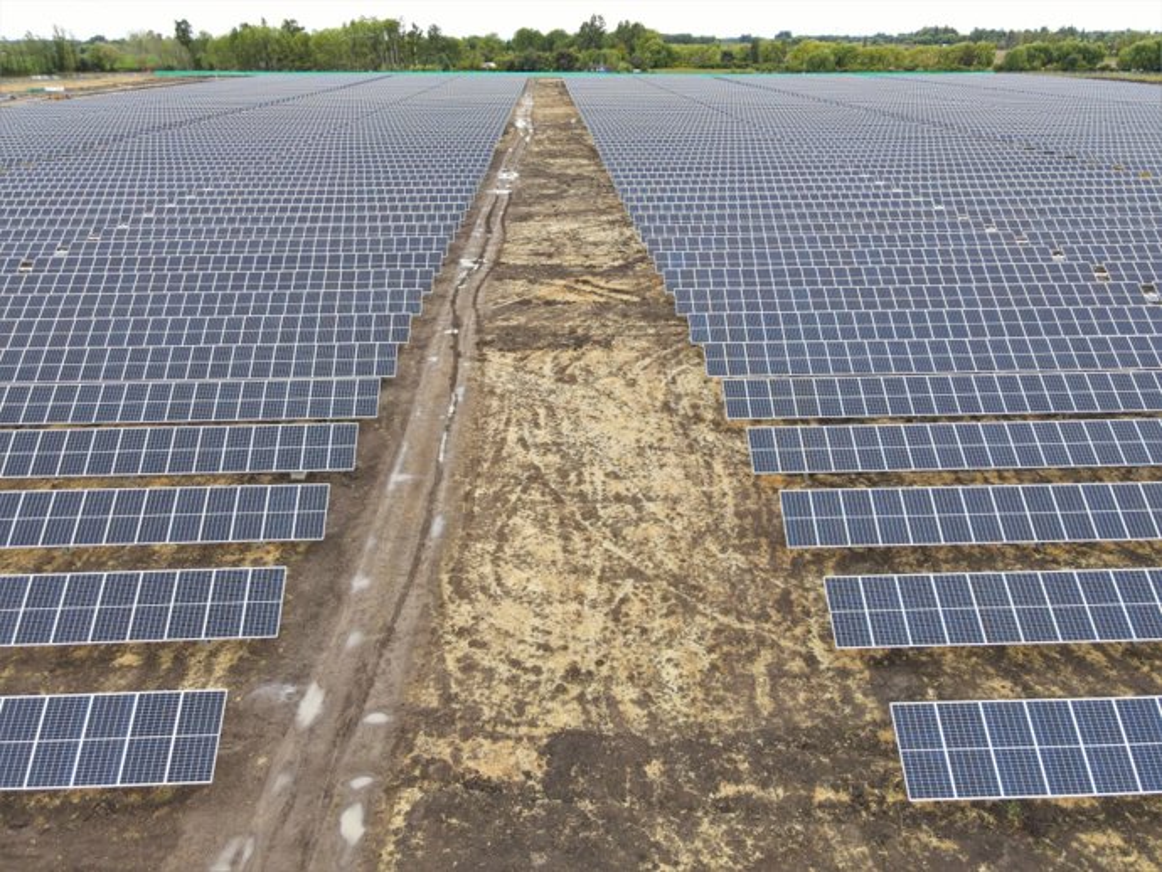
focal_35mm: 24
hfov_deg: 71.6
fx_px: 806
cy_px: 436
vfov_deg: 56.8
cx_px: 581
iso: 100
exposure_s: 1/200
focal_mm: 4.5
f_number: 2.8
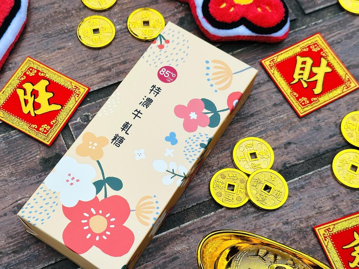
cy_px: 137
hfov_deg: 33.7
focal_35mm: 57
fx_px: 591
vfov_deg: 25.7
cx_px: 147
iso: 50
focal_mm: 6.86
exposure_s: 1/146
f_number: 1.78
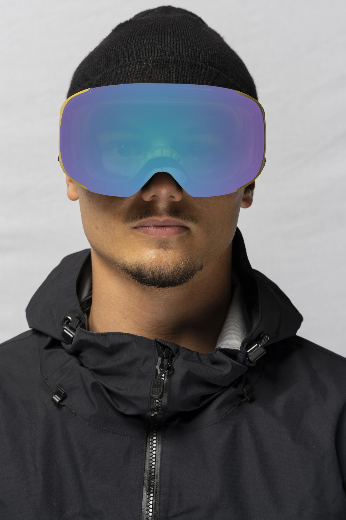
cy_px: 227
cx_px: 179
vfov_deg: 27.0
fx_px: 1081
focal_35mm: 75
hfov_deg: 18.2
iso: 100
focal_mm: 66
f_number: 8
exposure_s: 1/125
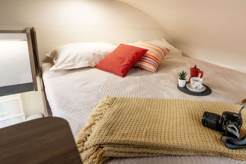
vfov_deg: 56.5
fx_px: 150
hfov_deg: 75.9
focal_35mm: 22
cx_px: 165
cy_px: 60
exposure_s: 1/40
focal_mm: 16
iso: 400
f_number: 7.1
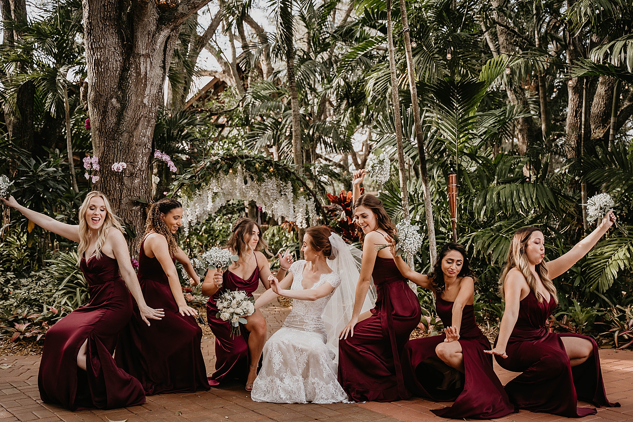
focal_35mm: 41
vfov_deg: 32.6
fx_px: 721
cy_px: 211
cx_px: 316
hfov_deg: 47.4
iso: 320
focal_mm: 41
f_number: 2.8
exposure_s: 1/500
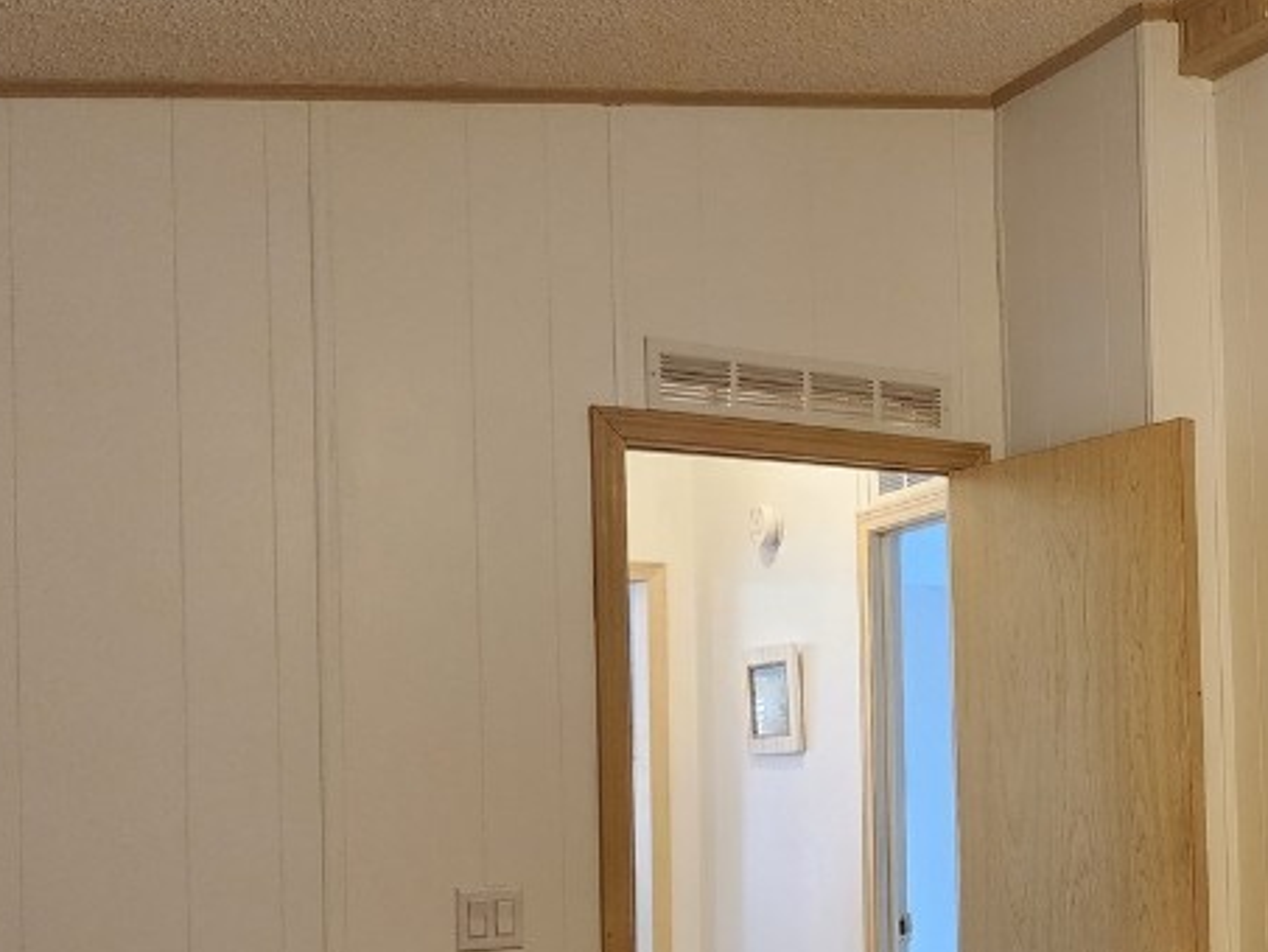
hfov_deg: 34.9
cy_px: 748
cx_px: 1122
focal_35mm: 52
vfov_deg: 27.5
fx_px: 1905
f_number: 1.8
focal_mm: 6.4
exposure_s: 1/120
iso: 640
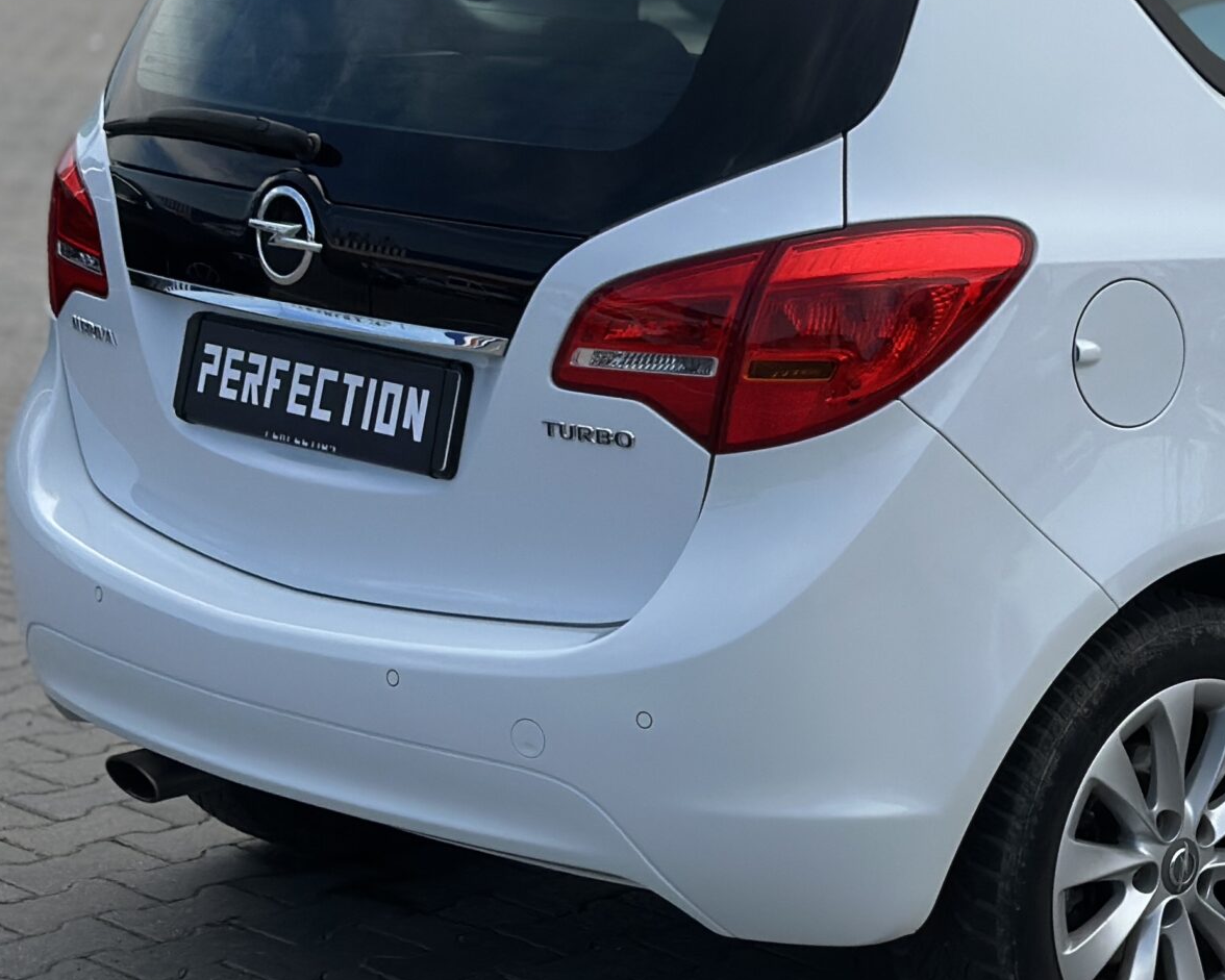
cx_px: 1194
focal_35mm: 102
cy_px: 384
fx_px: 3698
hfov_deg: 18.4
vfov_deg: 15.1
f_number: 1.78
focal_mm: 6.86
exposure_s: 1/6211
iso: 100
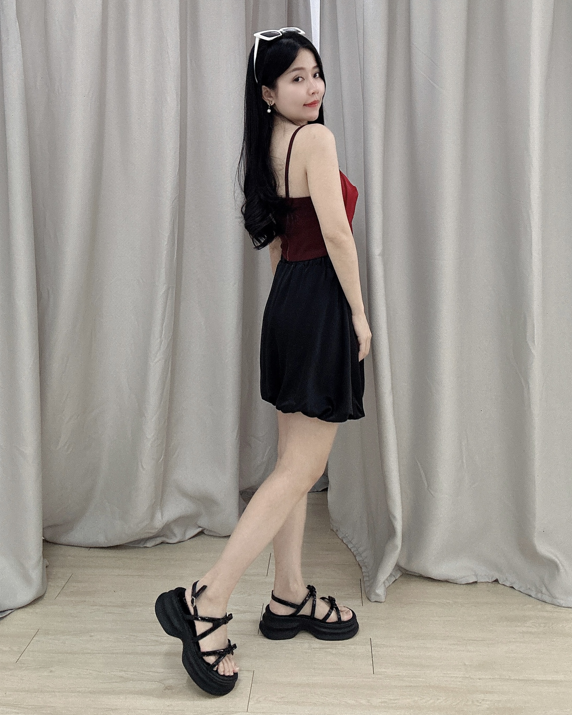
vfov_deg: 68.1
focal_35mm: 25
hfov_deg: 56.8
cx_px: 288
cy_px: 342
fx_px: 529
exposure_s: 1/50
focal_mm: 2.69
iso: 100
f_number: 1.9
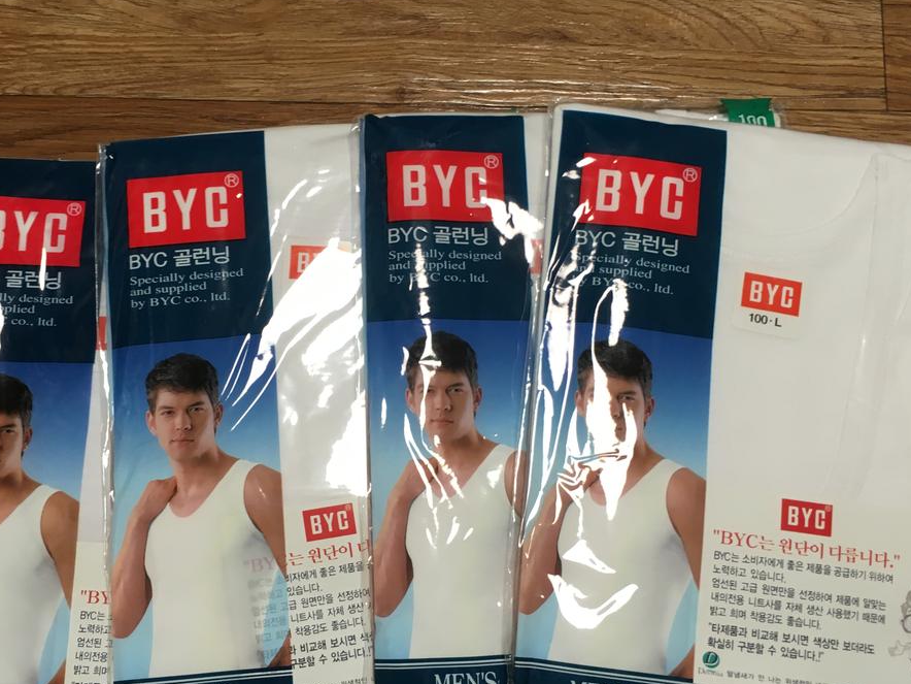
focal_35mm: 42
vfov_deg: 34.3
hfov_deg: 44.7
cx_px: 396
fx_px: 1105
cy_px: 367
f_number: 2.2
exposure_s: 1/30
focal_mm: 4.15
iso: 64
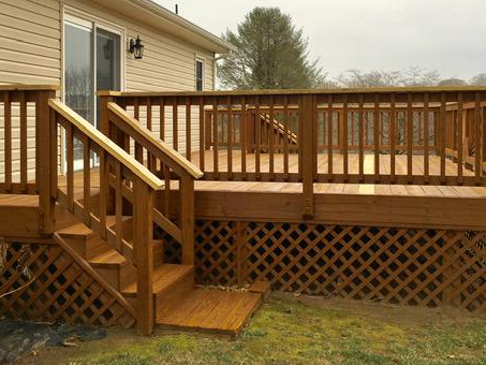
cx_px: 229
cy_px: 128
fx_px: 576
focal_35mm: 41
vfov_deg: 34.9
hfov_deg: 45.7
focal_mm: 4.15
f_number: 2.2
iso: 25
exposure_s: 1/141
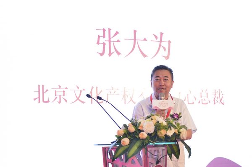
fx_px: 733
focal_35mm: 105
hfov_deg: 19.5
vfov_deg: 13.0
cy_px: 84
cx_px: 126
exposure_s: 1/80
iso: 400
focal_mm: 70
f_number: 4
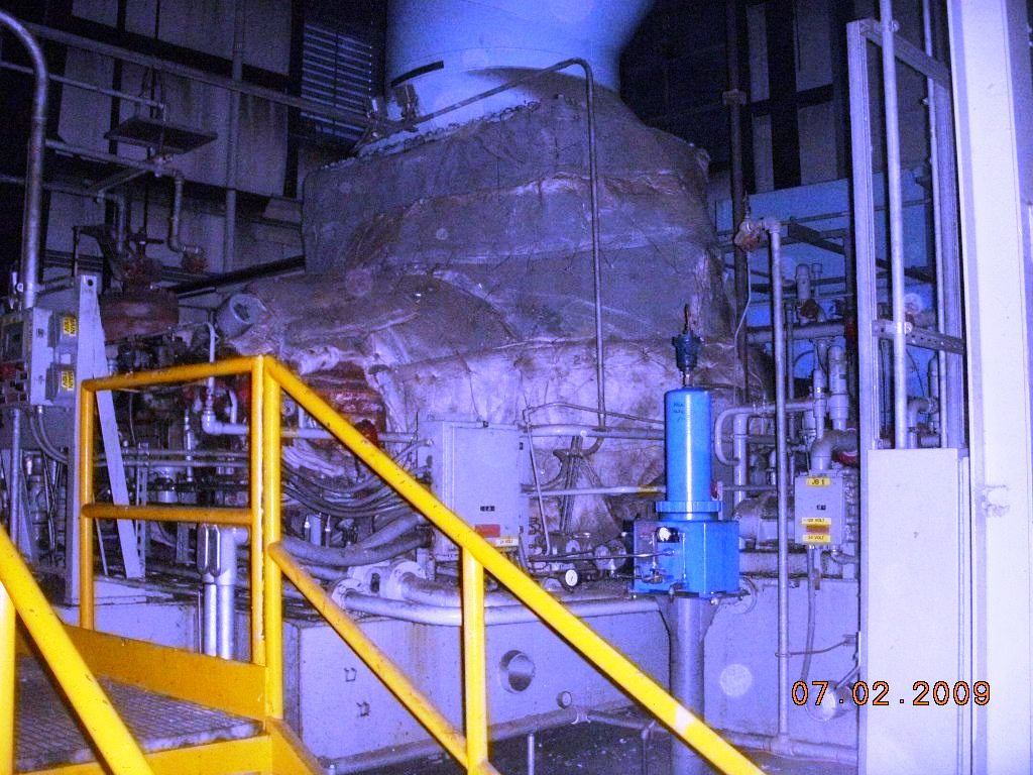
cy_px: 388
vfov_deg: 37.7
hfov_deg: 49.0
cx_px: 516
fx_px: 1134
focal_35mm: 38
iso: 800
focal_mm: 6.3
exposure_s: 1/250
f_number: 3.3
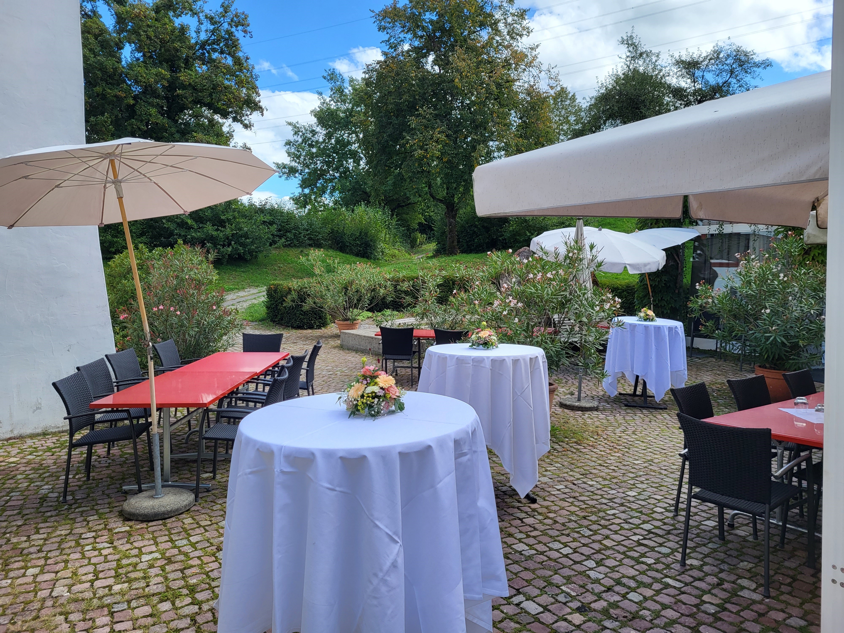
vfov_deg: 53.1
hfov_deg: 67.3
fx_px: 634
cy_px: 316
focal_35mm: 26
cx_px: 422
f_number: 1.8
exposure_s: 1/1050
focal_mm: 5.4
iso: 40
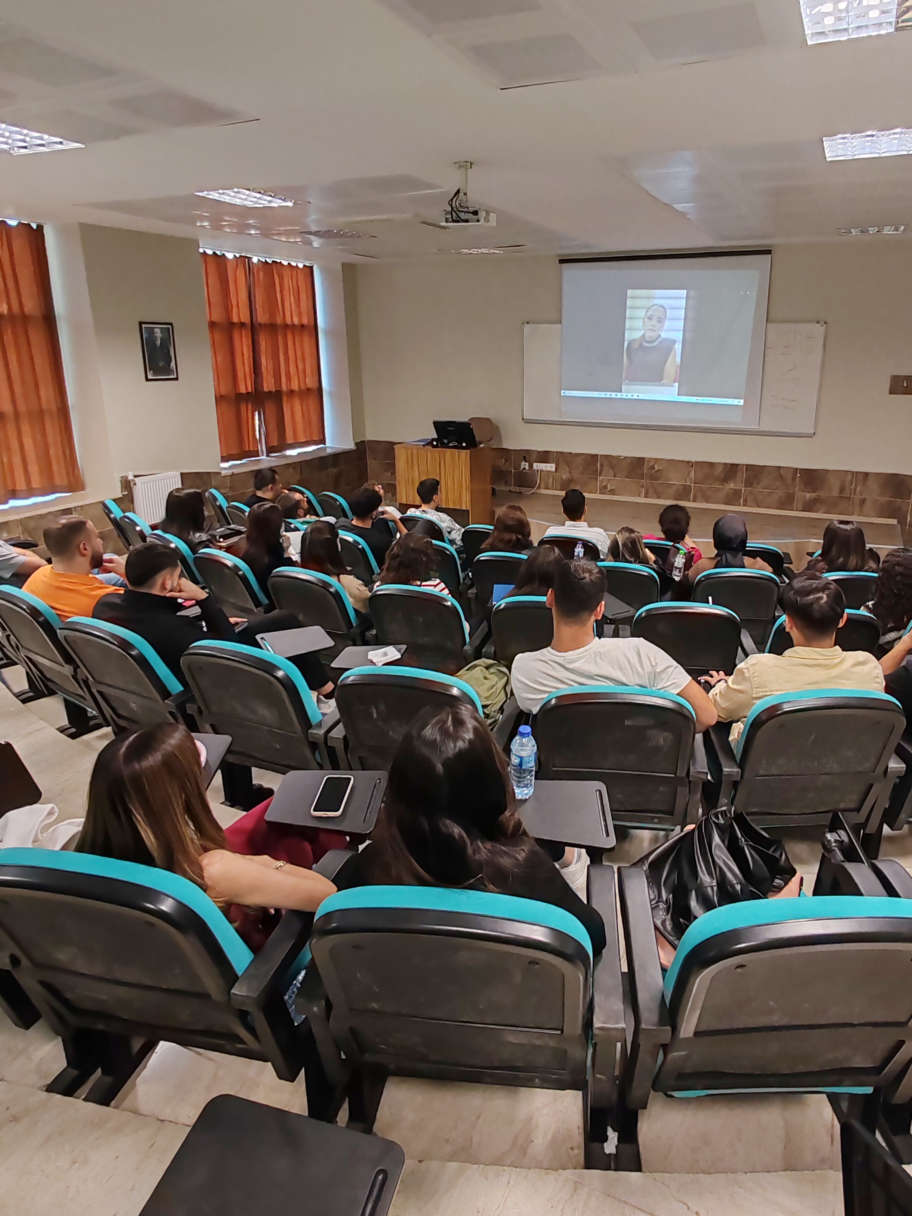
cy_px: 548
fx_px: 773
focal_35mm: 22
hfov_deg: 60.6
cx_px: 543
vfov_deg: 76.2
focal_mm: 1.96
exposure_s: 1/33
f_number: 2.2
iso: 500
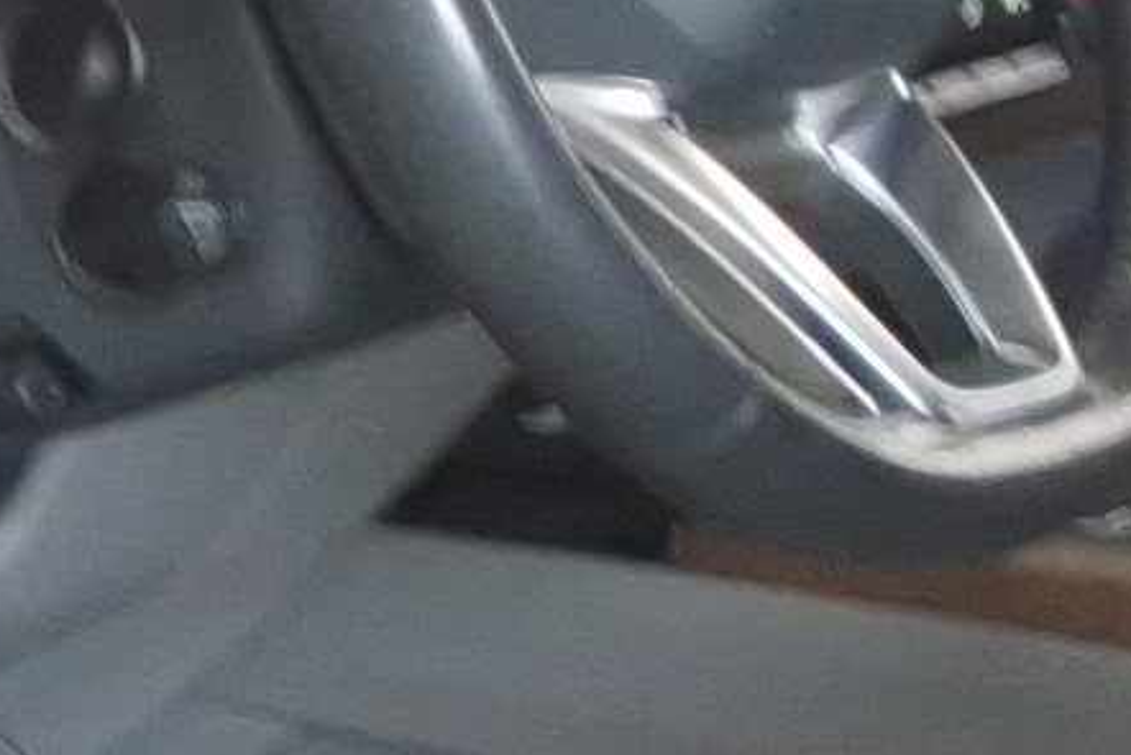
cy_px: 550
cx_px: -1064
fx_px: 6756
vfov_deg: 6.4
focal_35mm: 215
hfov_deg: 9.0
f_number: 1.9
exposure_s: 1/60
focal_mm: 2.91
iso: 35
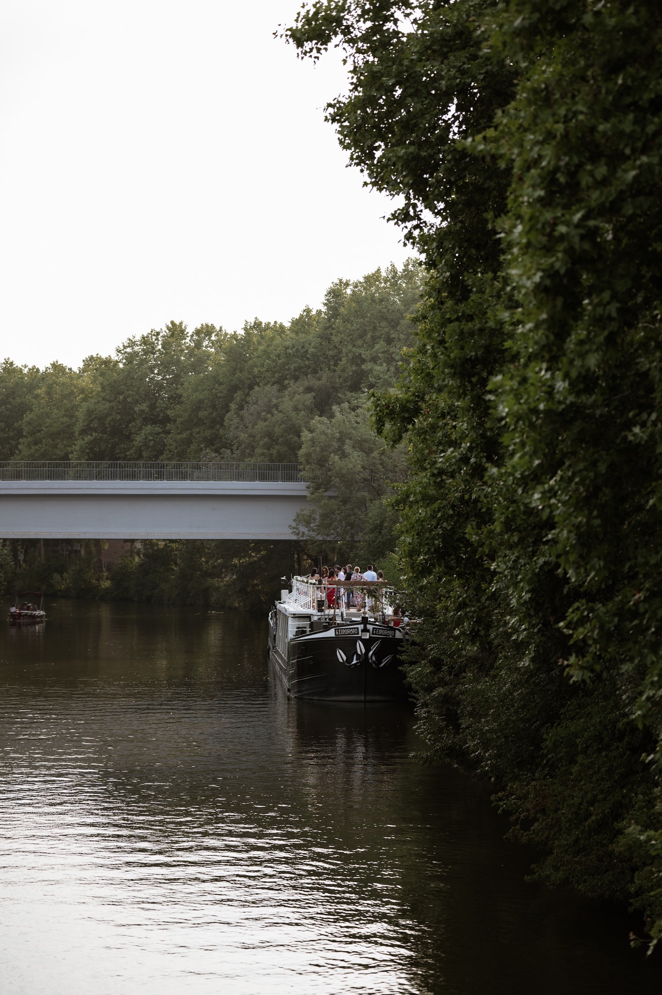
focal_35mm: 85
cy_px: 498
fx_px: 2348
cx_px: 331
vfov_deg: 23.9
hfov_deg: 16.0
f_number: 2
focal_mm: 85
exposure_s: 1/1000
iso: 100
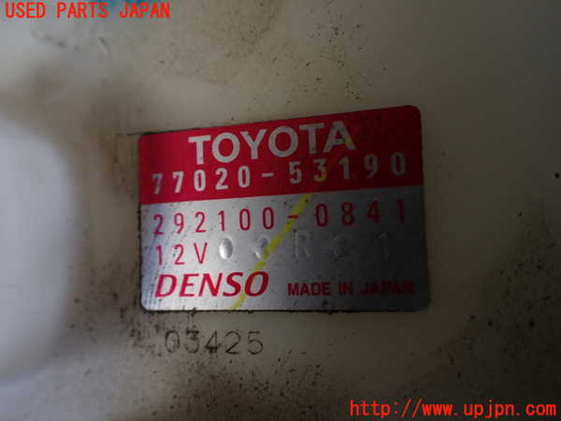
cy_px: 210
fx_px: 486
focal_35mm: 30
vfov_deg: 46.8
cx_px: 280
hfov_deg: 60.0
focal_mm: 5.4
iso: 200
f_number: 2.3
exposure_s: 1/125
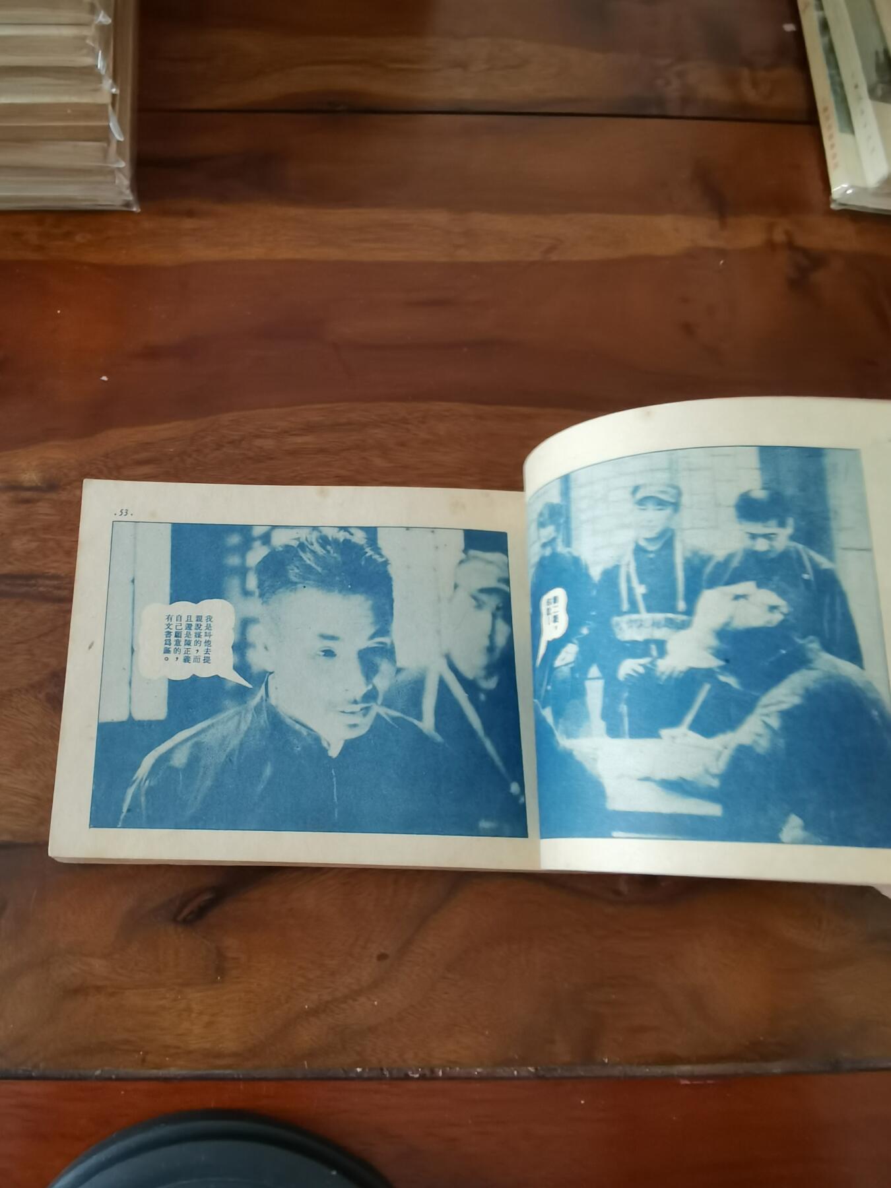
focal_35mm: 27
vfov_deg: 65.3
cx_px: 446
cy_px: 594
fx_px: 927
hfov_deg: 51.4
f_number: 2.2
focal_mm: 2.26
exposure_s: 1/25
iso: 400
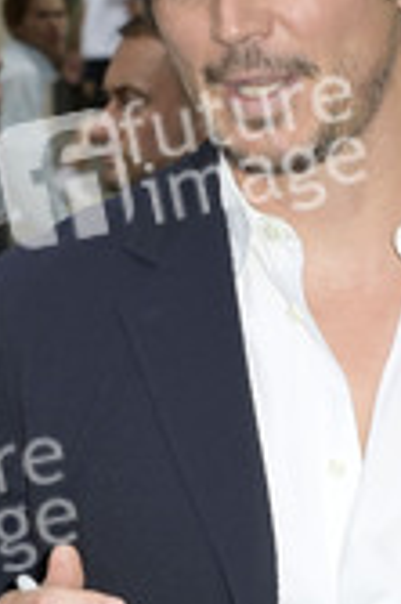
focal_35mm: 196
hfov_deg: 7.0
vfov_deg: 10.5
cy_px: 344
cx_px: 285
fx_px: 3281
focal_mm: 82
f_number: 7.1
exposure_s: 1/250
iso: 400
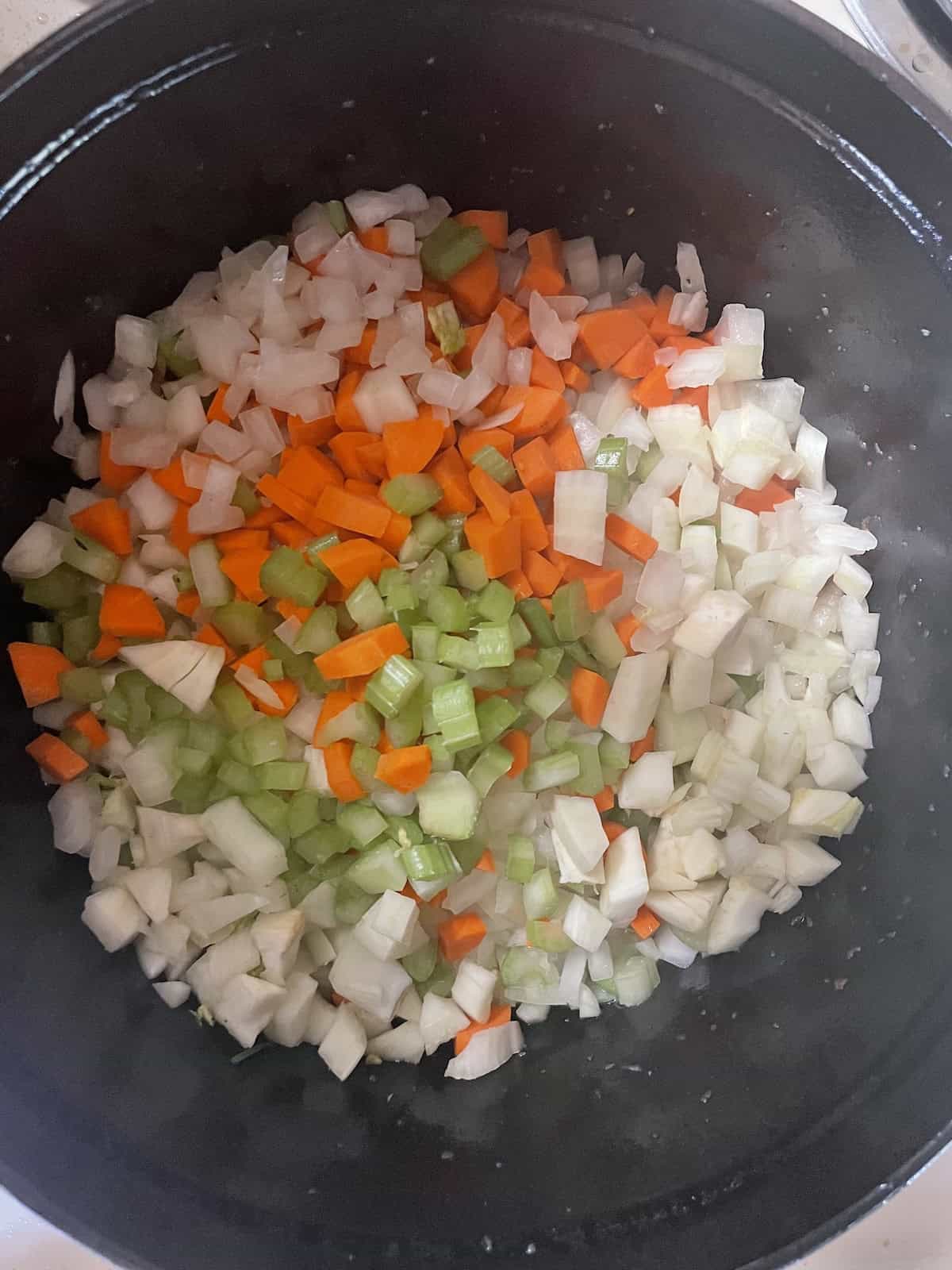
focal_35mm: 26
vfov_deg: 67.3
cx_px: 476
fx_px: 953
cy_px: 635
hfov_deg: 53.1
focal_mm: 4.2
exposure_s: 1/30
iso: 640
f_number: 1.6
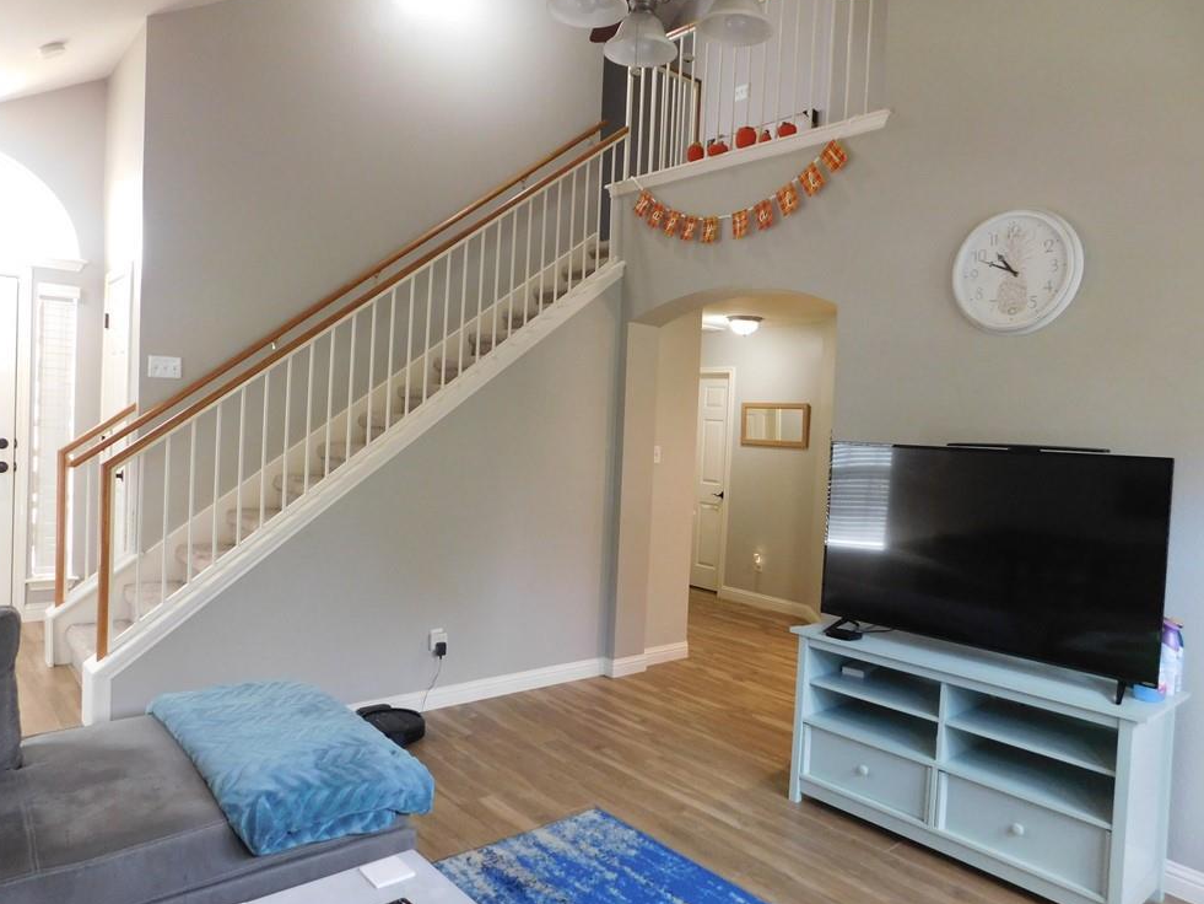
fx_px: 835
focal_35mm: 24
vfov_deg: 56.8
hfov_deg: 71.6
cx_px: 595
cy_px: 456
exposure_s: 1/30
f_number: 3
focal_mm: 4
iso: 400
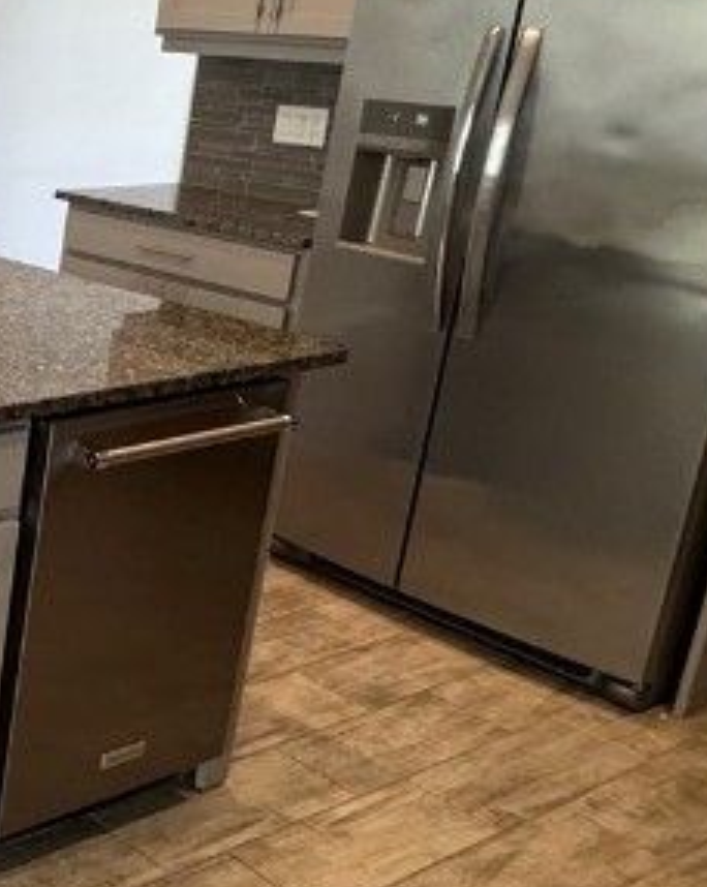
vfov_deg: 37.7
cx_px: -440
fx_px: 1284
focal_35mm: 49
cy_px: 307
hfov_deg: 22.9
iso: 320
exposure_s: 1/60
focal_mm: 2.22
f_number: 2.2
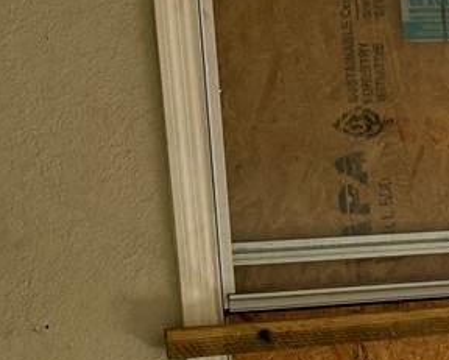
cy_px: 295
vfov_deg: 11.8
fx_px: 1729
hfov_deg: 11.9
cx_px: 1084
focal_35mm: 130
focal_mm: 6.76
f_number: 1.78
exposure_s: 1/157
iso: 200
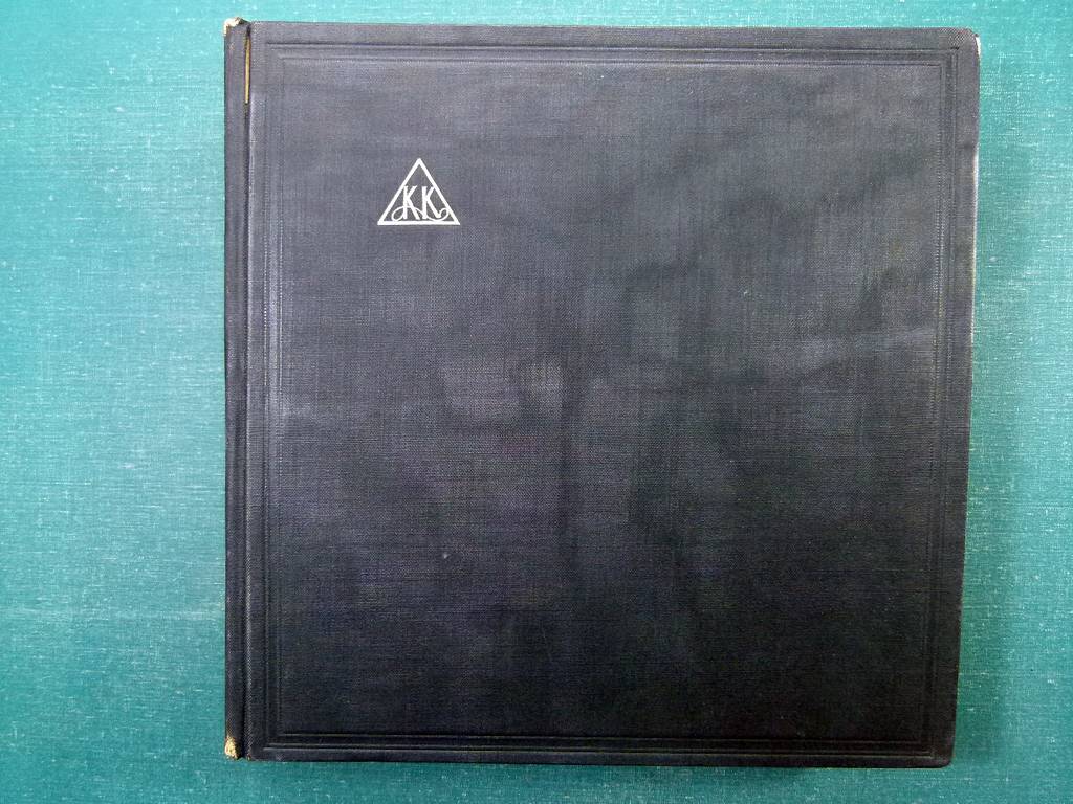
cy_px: 402
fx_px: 775
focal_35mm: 25
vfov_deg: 54.9
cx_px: 536
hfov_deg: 69.4
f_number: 2.8
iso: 320
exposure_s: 1/60
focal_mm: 4.5
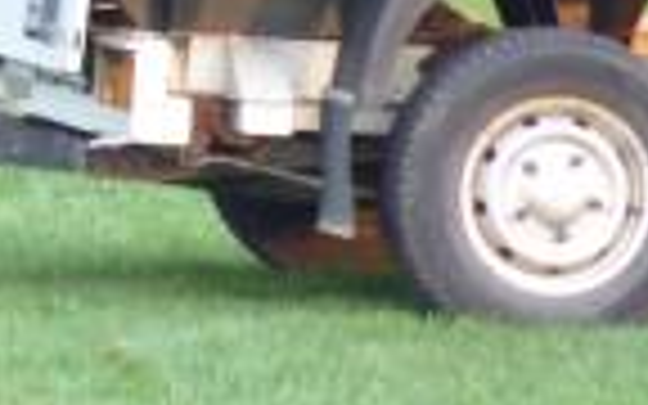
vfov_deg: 1.2
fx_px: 19497
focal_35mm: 1104
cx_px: -405
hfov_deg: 1.9
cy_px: -322
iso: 400
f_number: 4.9
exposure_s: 1/20
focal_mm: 49.2
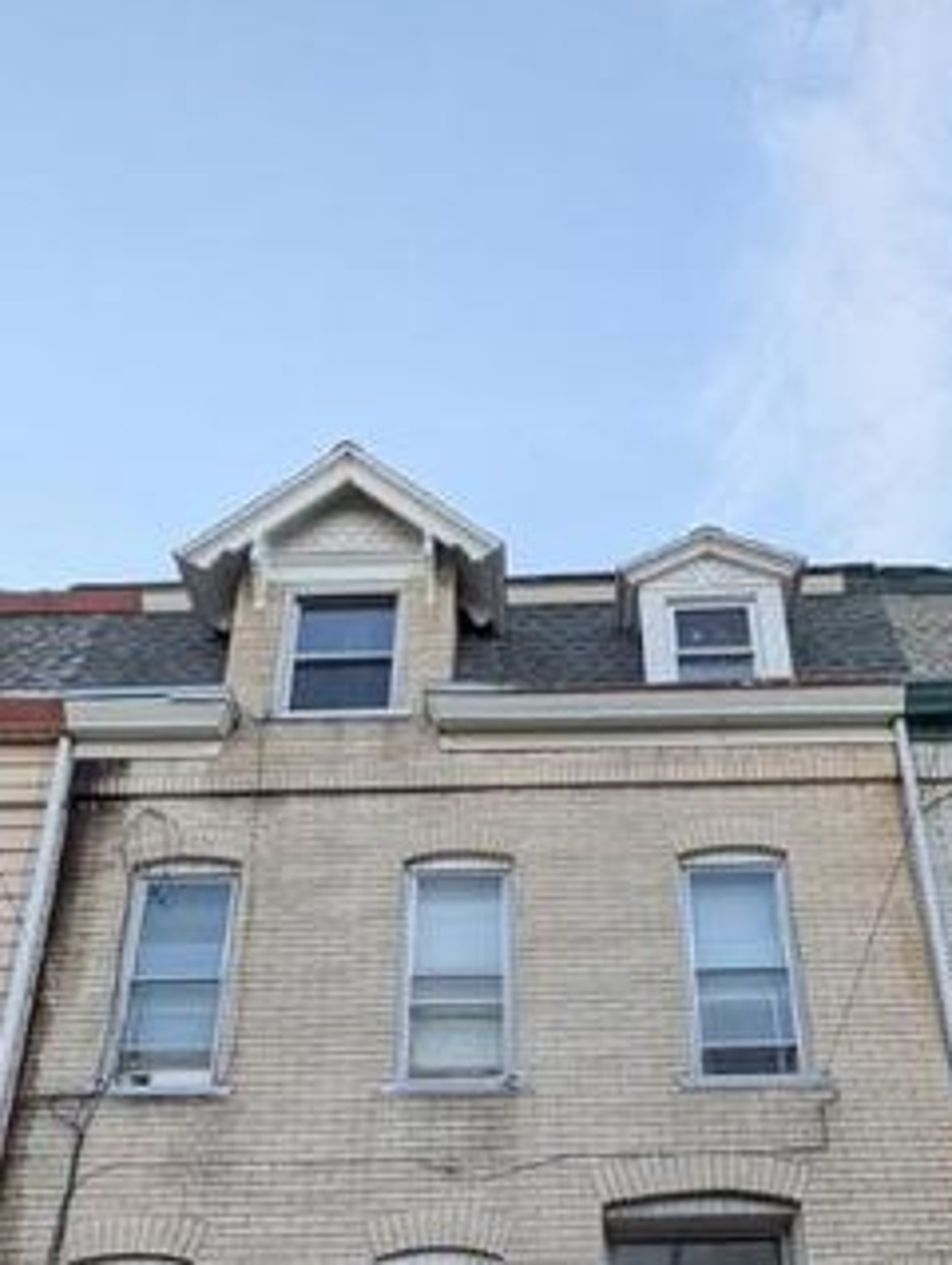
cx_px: 543
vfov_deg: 56.5
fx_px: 915
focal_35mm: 25
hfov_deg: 54.8
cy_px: 1206
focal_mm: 2.02
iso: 101
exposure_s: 1/501
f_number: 1.7
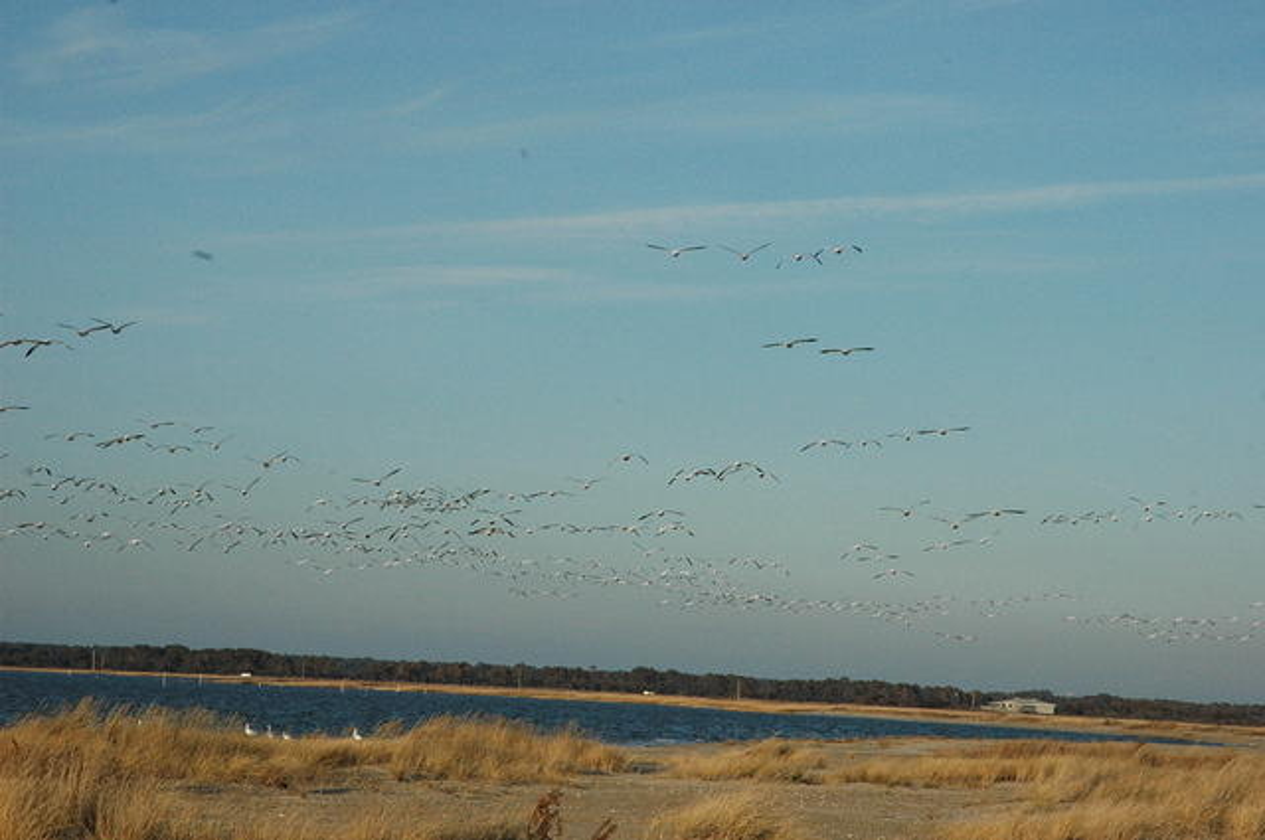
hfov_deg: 19.5
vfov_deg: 13.0
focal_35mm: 105
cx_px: 632
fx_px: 3685
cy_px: 420
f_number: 16
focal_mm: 70
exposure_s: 1/800
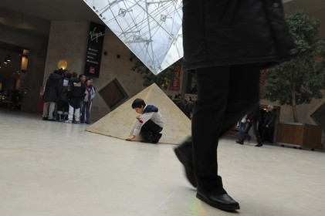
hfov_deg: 53.2
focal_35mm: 36
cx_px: 162
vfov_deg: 36.8
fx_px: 325
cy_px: 108
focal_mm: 24
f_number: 6.7
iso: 160
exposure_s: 1/60
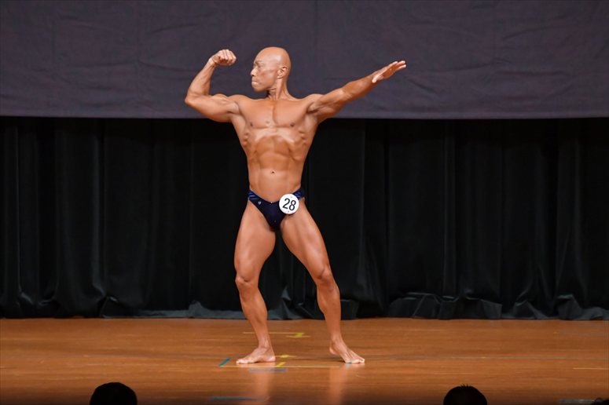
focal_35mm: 285
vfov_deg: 4.8
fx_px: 4819
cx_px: 304
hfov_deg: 7.2
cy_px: 202
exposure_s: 1/400
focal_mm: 190
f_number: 5.6
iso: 5000
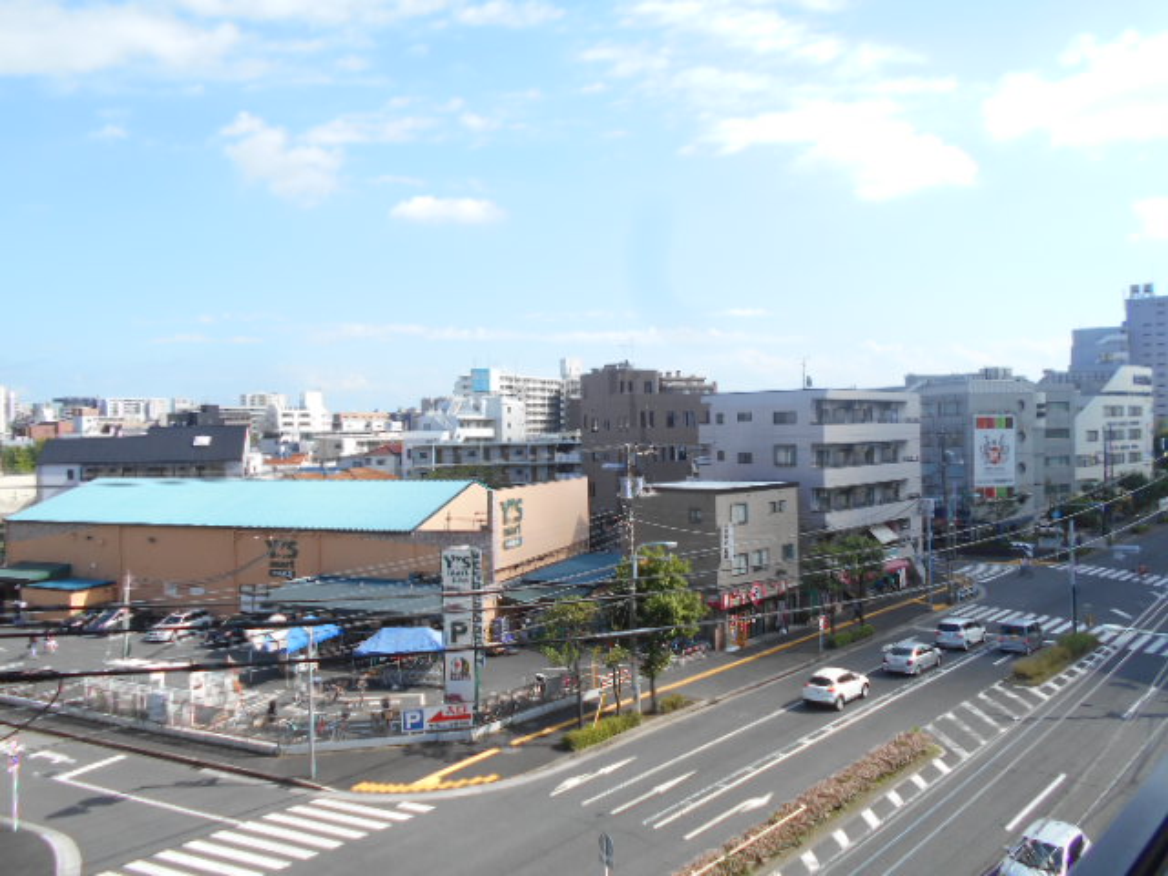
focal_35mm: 26
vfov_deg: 53.1
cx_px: 584
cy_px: 438
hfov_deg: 67.3
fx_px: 877
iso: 80
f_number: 3.2
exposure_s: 1/640
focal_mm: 4.6
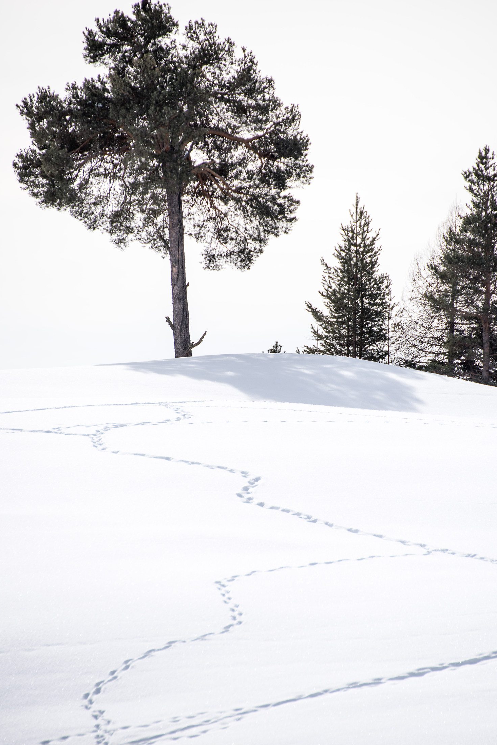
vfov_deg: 4.5
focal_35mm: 459
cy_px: 374
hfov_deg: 3.0
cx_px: 271
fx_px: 9500
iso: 100
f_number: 8
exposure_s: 1/640
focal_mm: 420
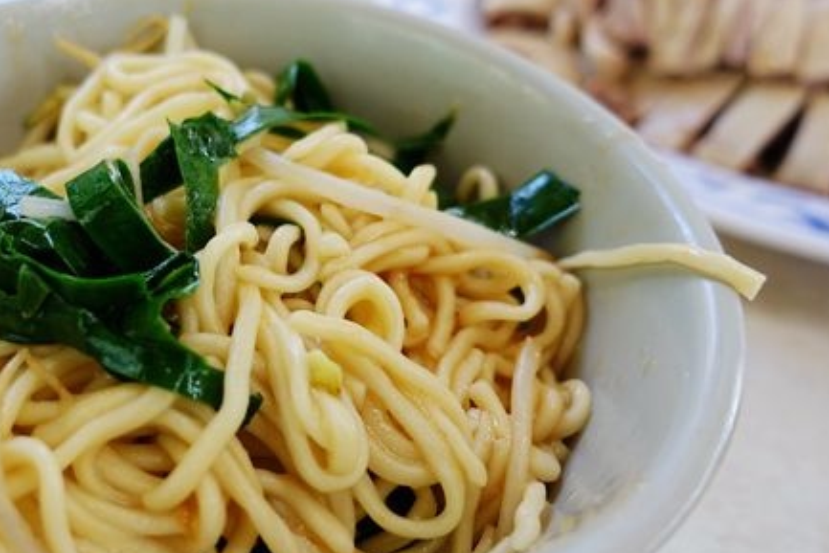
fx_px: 829
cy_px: 303
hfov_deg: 52.0
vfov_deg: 36.9
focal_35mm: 36
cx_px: 270
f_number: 2.2
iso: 125
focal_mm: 8.8
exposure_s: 1/30
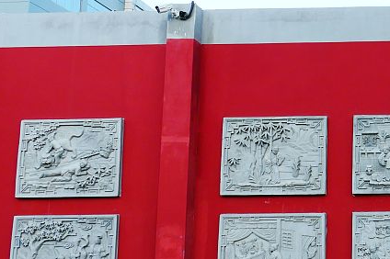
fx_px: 736
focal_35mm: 68
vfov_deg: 20.0
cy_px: 118
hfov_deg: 26.9
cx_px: 443
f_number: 2.8
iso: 125
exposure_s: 1/200
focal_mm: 8.8
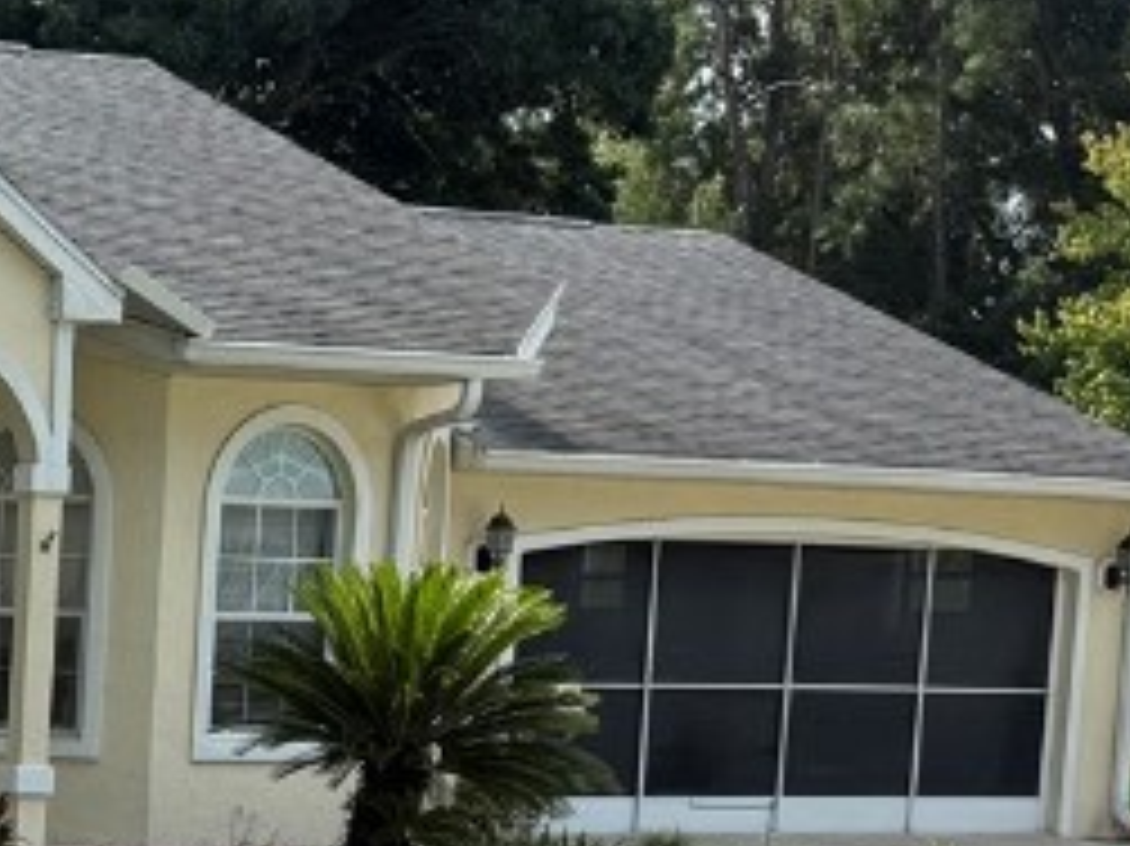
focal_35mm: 98
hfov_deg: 18.6
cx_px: -333
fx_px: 3198
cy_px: 976
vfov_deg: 14.7
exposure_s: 1/2703
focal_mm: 6.76
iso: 100
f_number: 1.78
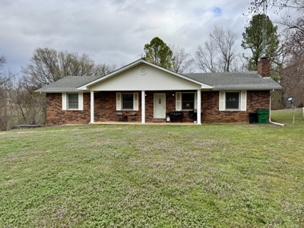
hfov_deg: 71.6
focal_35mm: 24
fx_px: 211
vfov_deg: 56.8
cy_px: 114
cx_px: 152
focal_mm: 6.76
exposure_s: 1/1366
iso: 80
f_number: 1.78
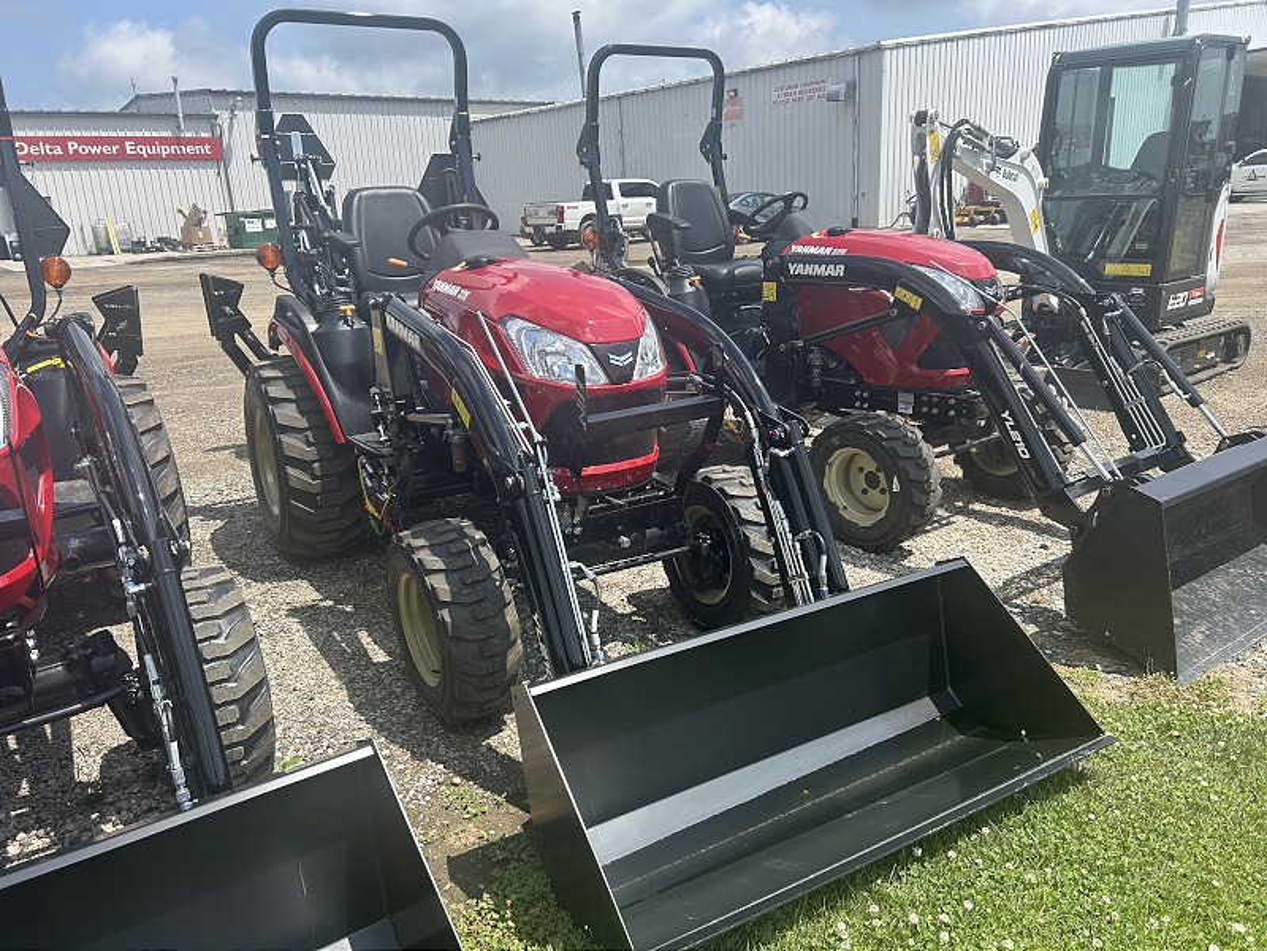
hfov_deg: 67.3
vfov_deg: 53.1
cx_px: 634
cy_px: 476
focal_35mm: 26
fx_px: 952
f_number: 1.5
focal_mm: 5.7
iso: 50
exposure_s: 1/2571
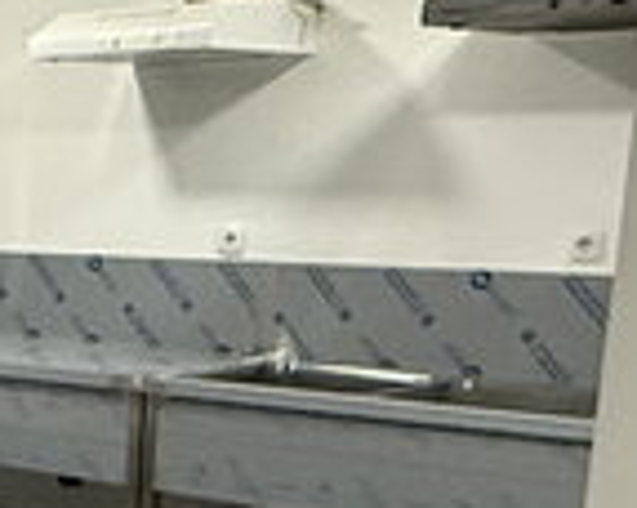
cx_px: -512
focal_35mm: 98
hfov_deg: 16.4
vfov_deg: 15.1
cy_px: 624
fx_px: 1845
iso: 400
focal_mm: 2.22
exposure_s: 1/50
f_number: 2.2
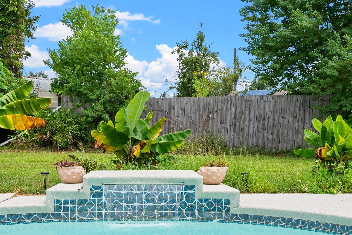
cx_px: 147
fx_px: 440
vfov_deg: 29.9
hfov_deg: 43.5
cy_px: 109
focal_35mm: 45
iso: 500
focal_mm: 24
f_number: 10
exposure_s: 1/640
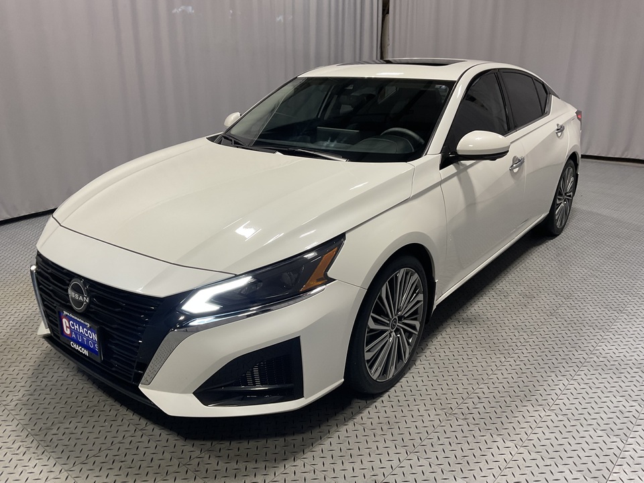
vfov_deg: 48.2
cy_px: 242
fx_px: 540
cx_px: 322
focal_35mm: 29
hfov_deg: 61.7
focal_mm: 3
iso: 50
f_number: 1.8
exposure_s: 1/120
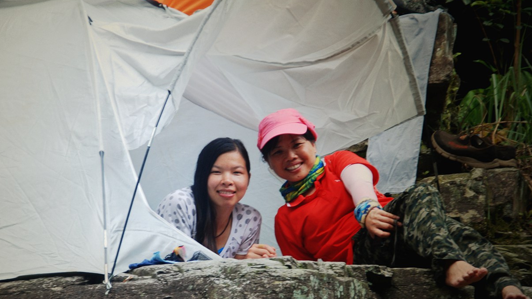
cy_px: 190
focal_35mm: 272
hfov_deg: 7.9
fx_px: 3836
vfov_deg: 4.5
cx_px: 192
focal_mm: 116
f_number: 6
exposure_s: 1/60
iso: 100
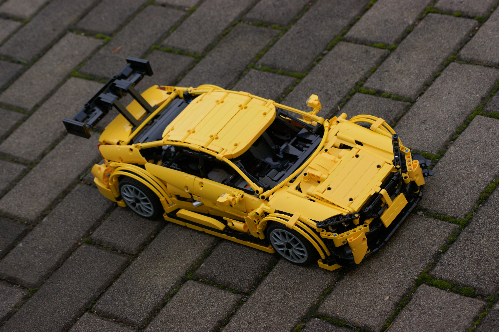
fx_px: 1247
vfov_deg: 15.2
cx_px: 250
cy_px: 166
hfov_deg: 22.6
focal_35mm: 90
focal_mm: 60
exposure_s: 1/160
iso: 200
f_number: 6.3
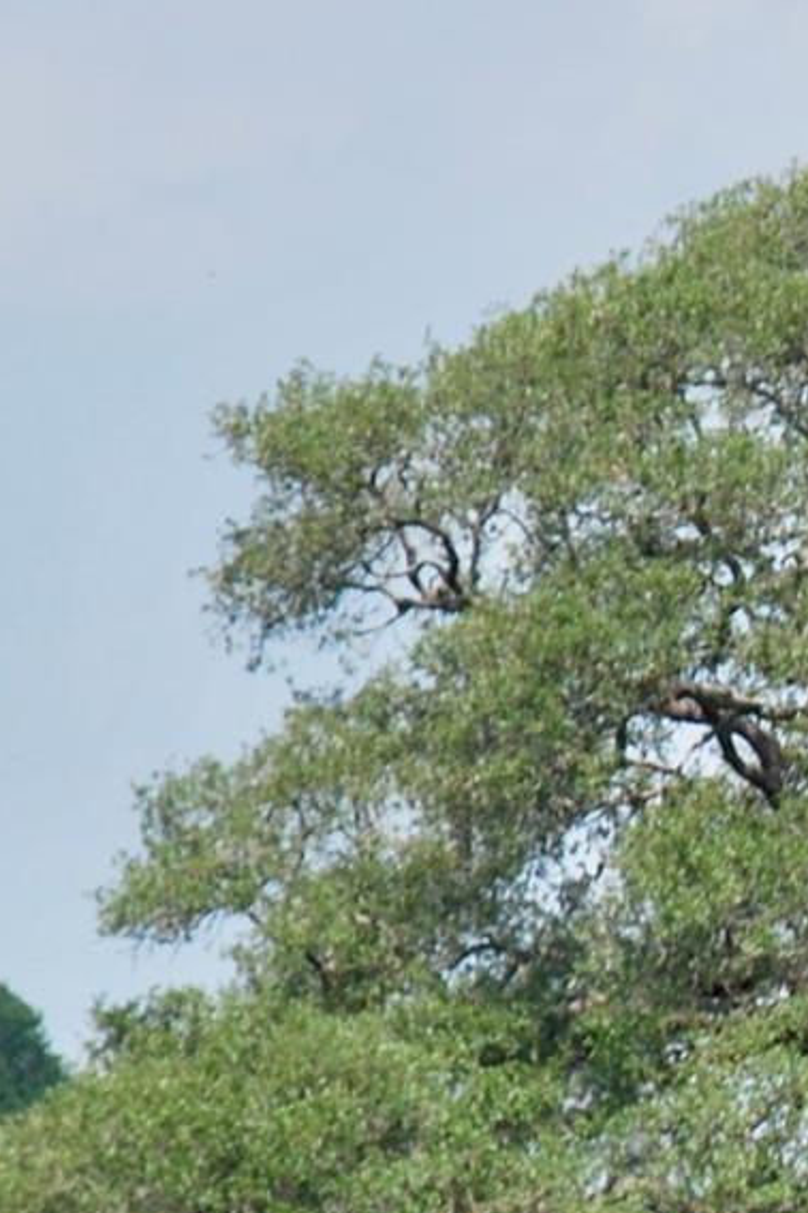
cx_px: 1430
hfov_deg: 2.2
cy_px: 896
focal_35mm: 629
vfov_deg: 3.3
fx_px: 21175
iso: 110
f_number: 6
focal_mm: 116
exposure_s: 1/500
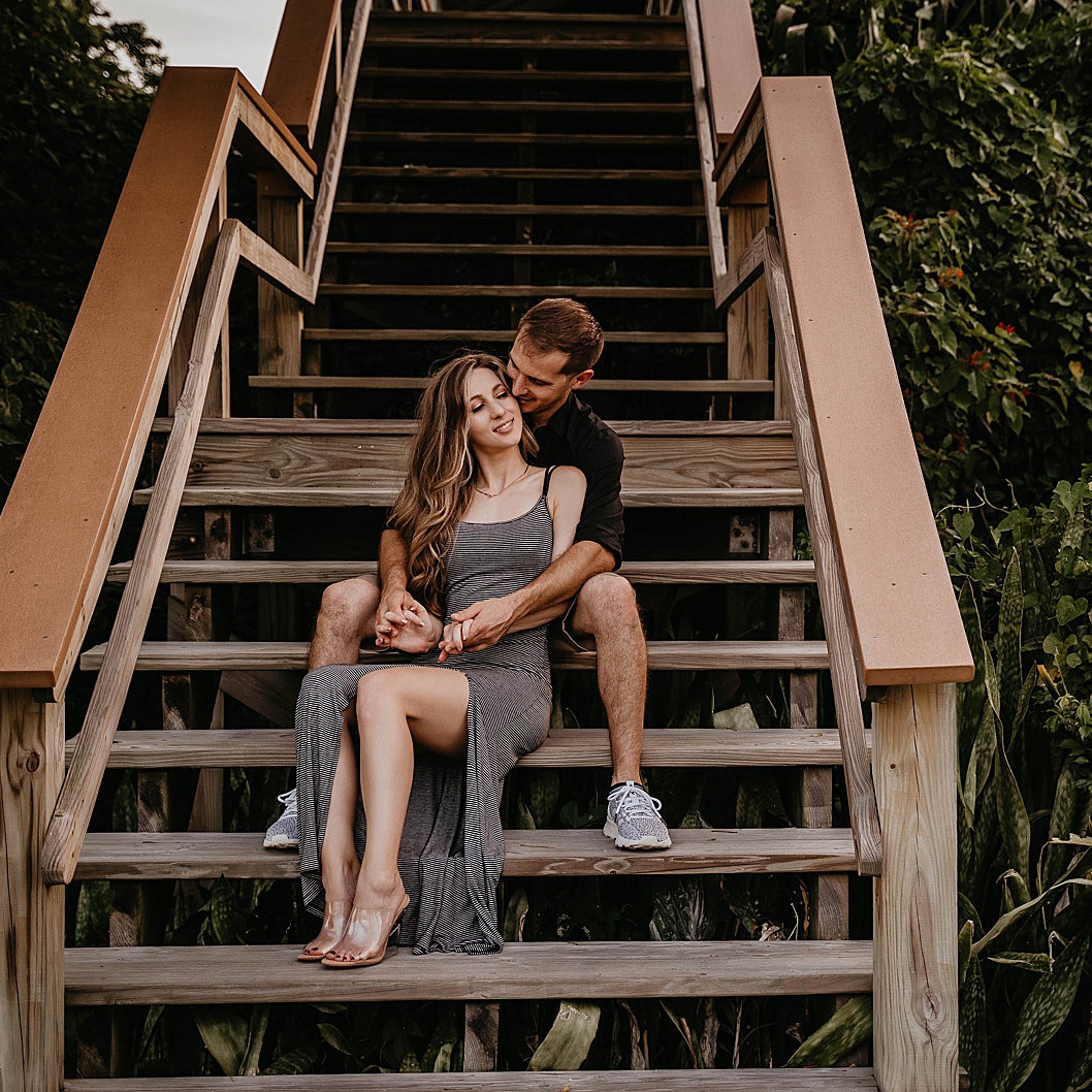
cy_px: 545
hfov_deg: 27.2
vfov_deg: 27.3
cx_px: 694
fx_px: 2248
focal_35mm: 63
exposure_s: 1/200
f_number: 2.8
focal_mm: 49
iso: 640
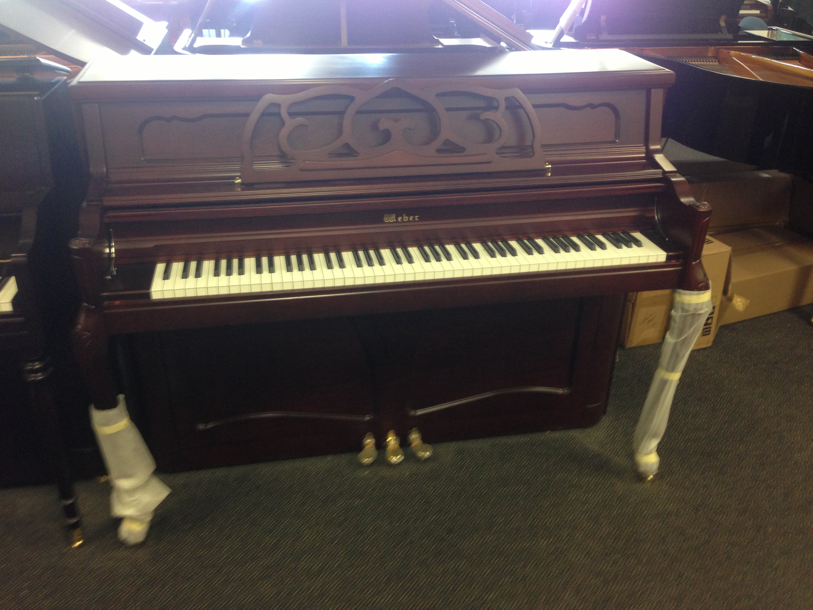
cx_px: 406
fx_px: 775
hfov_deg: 55.4
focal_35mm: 33
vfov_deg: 42.9
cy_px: 305
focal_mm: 4.13
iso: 160
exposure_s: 1/20
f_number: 2.4
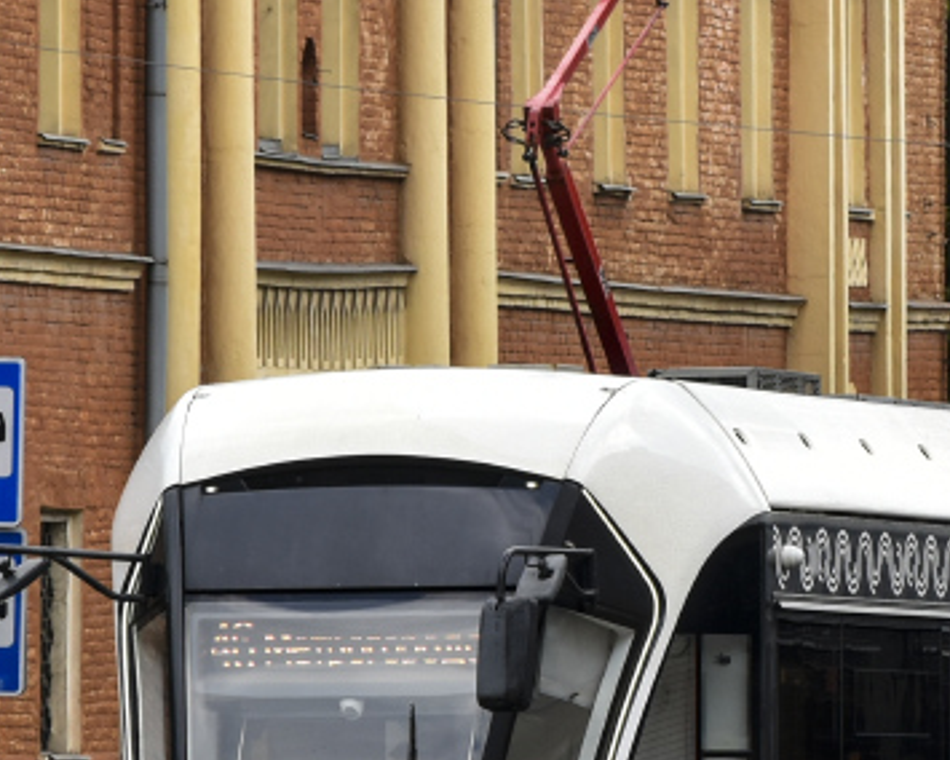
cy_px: 282
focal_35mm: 505
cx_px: 1317
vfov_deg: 3.1
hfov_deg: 3.8
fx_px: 14199
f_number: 8
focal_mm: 98
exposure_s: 1/250
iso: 200
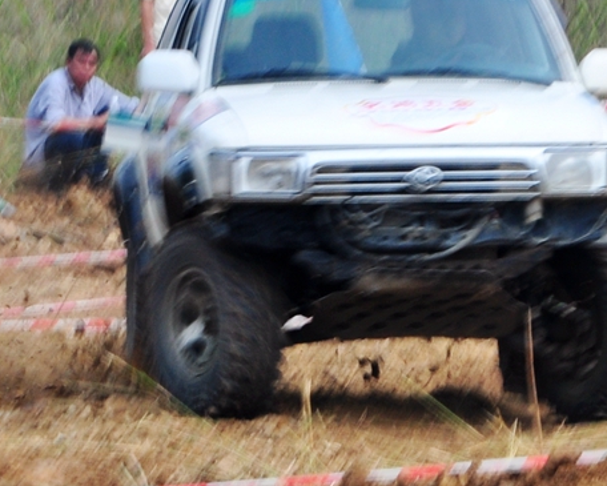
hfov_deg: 8.7
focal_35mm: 222
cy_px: 135
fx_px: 3989
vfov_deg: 7.0
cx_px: 198
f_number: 18
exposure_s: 1/60
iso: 200
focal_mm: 90
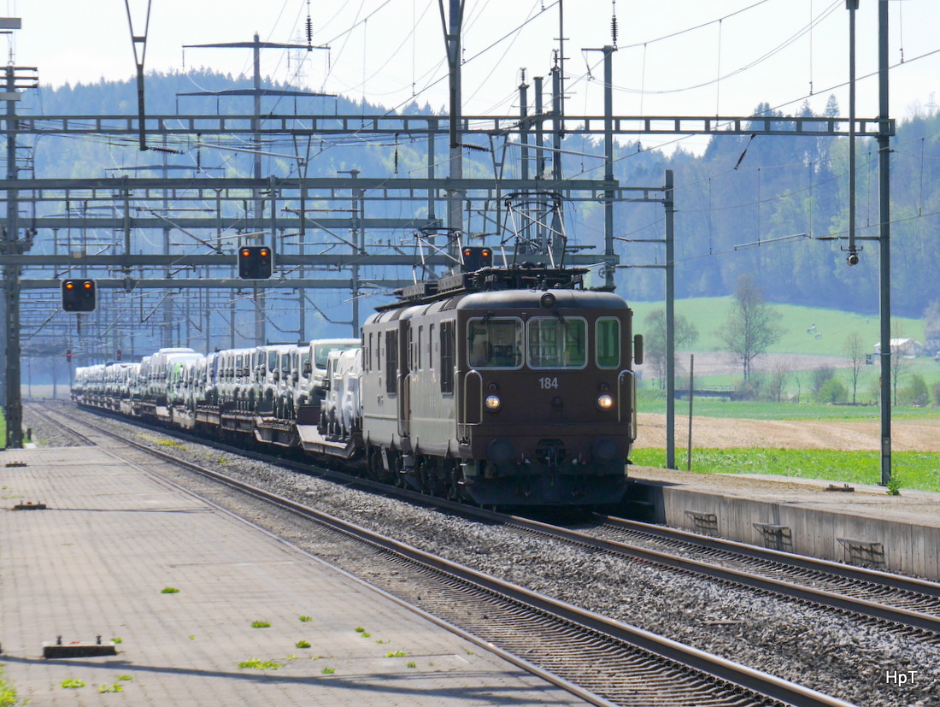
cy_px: 354
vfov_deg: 9.8
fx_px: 4131
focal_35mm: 152
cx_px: 470
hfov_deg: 13.0
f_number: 7.1
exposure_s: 1/400
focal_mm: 76
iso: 160
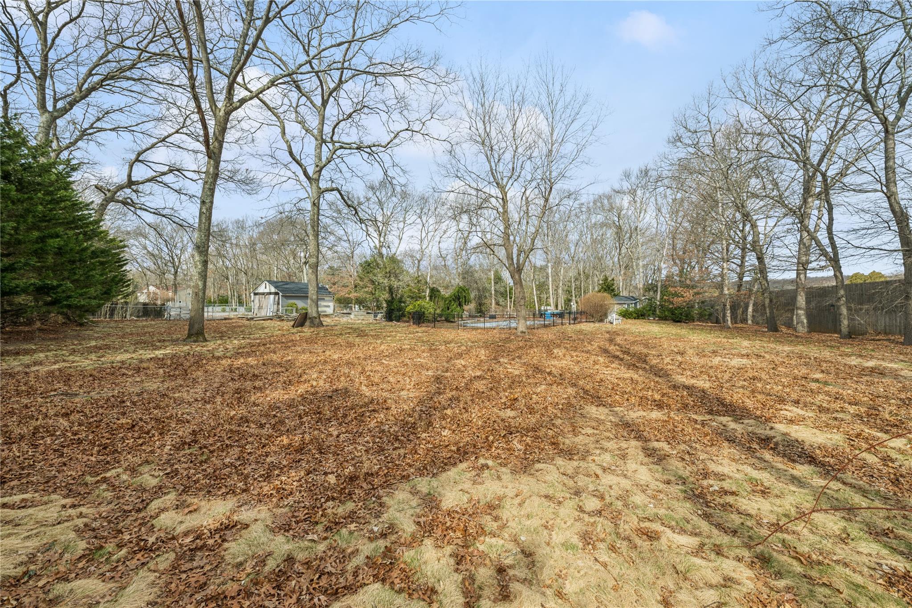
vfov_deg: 81.2
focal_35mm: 14
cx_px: 456
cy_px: 304
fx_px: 355
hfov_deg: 104.3
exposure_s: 1/125
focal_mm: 14
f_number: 11
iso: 100
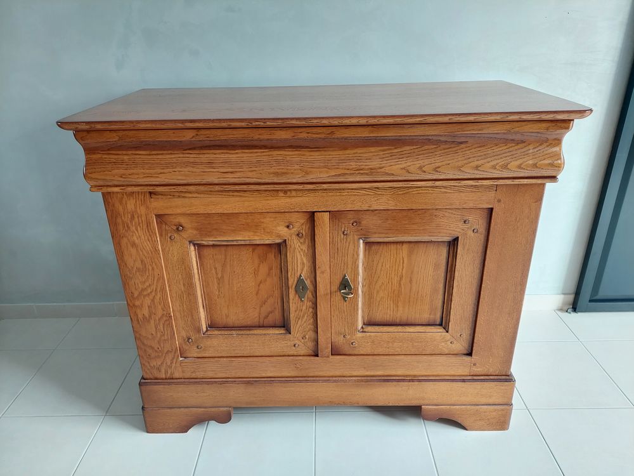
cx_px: 317
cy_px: 238
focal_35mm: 24
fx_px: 440
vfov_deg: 56.8
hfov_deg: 71.6
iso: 200
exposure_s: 1/50
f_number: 1.8
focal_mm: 5.23
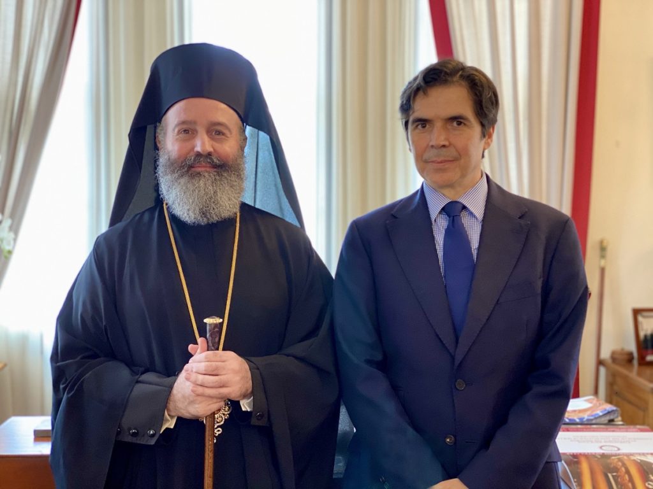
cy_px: 244
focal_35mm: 52
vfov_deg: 28.0
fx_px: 981
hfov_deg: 36.8
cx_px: 326
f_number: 2
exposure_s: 1/33
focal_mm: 6
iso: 250
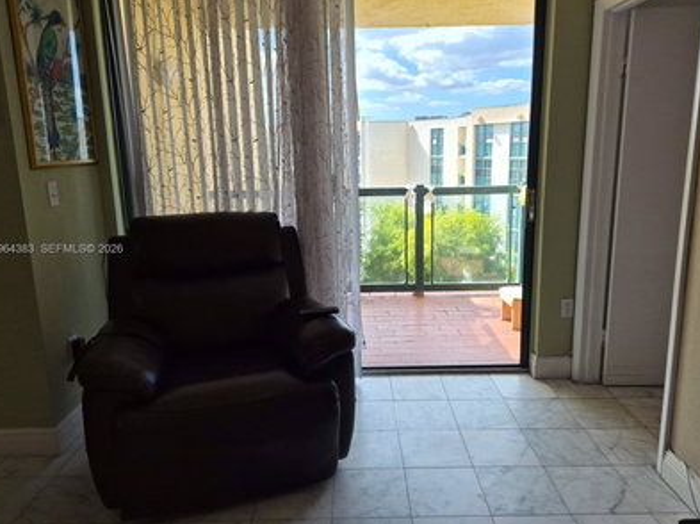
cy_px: 250
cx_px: 355
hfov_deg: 69.4
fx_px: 505
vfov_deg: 54.8
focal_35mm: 25
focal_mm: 5.4
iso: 80
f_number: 1.8
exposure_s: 1/2440
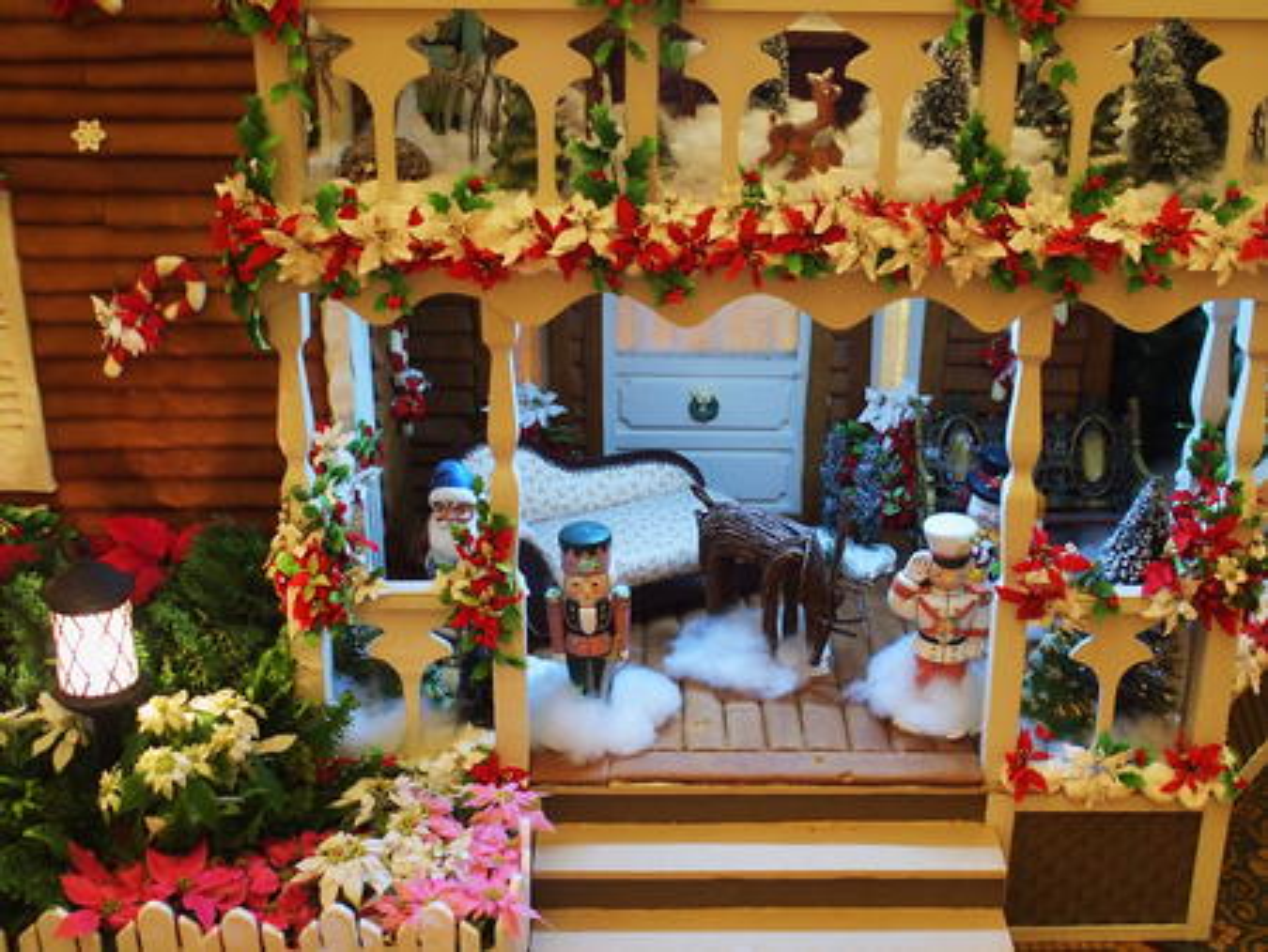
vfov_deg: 34.4
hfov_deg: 44.8
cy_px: 476
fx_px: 1539
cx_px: 634
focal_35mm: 42
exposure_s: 1/20
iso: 800
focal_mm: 9
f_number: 2.8
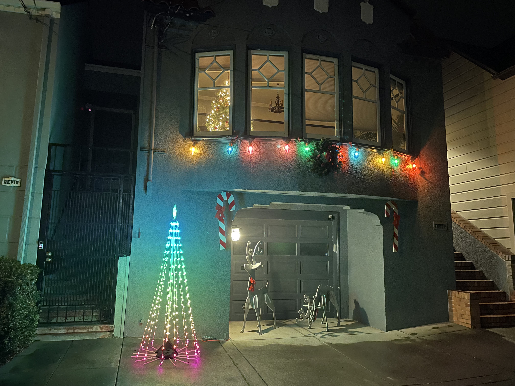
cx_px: 258
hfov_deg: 67.3
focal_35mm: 26
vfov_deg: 53.1
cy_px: 193
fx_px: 387
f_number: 1.6
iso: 640
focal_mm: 4.2
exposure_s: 1/8
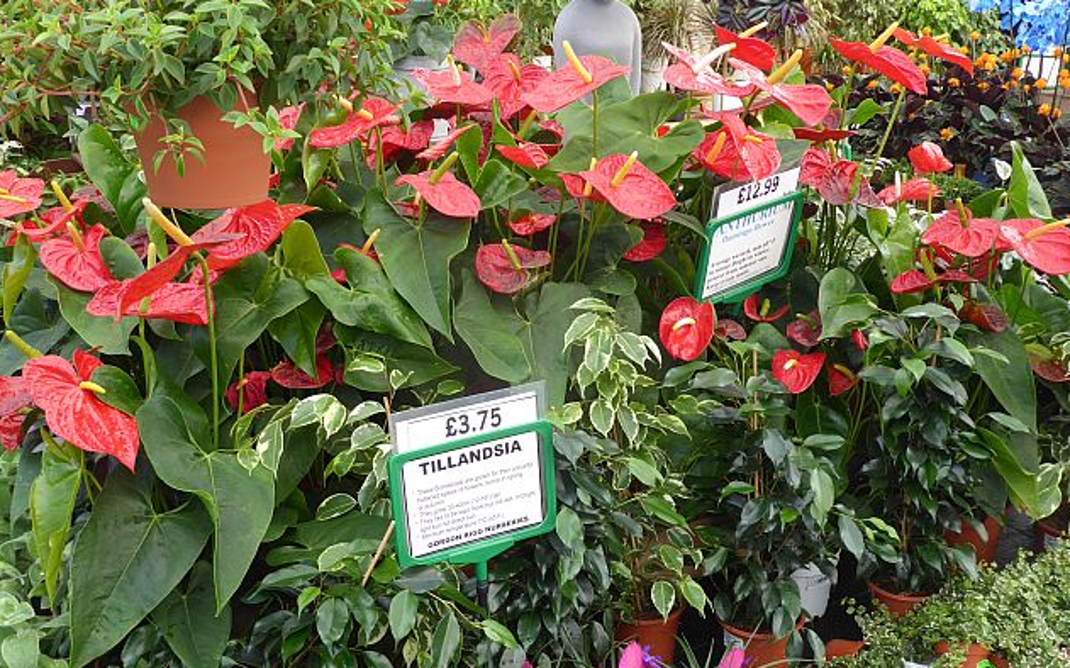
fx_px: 1254
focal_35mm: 43
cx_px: 538
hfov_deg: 46.2
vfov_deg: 29.8
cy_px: 395
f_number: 3.8
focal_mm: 7.2
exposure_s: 1/60
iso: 160
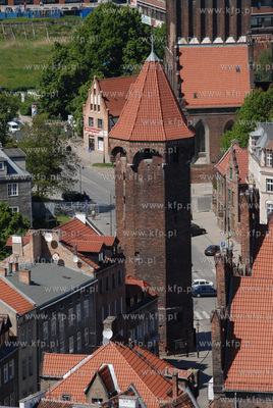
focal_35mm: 255
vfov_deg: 8.1
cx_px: 136
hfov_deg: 5.4
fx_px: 2890
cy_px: 204
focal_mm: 170
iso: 100
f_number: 8
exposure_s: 1/250
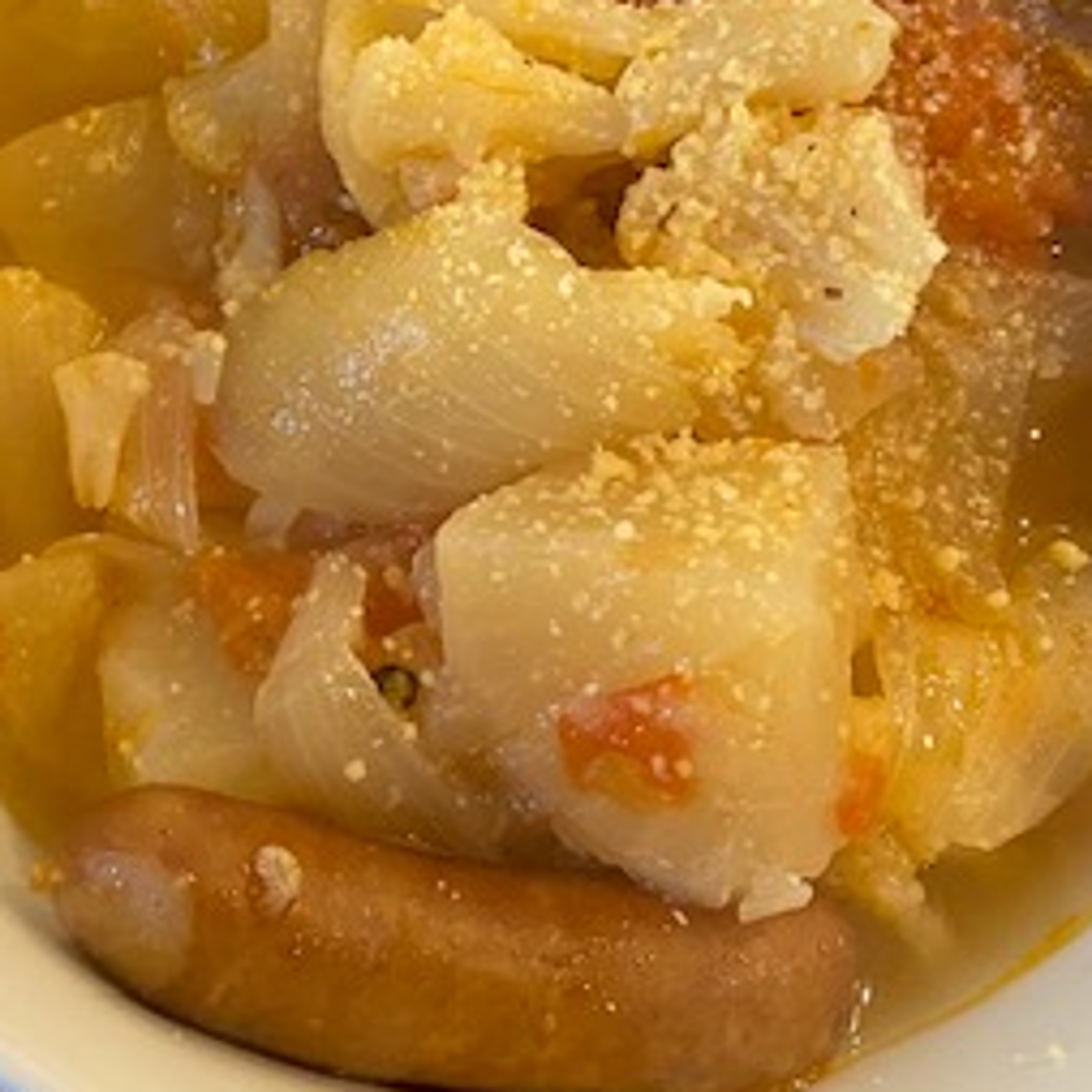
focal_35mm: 58
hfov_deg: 29.0
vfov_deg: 29.2
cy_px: 297
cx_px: 241
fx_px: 2070
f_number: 1.8
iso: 320
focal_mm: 4.25
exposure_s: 1/60
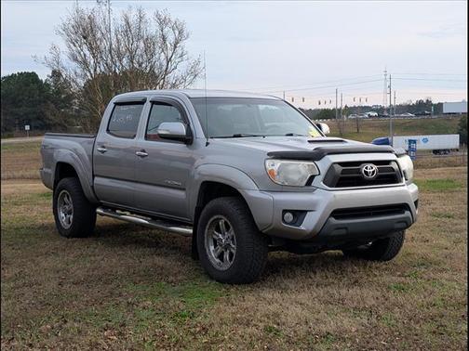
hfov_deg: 38.9
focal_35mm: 49
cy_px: 176
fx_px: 664
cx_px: 234
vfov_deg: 29.7
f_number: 1.68
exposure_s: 1/385
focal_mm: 6.9
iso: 23
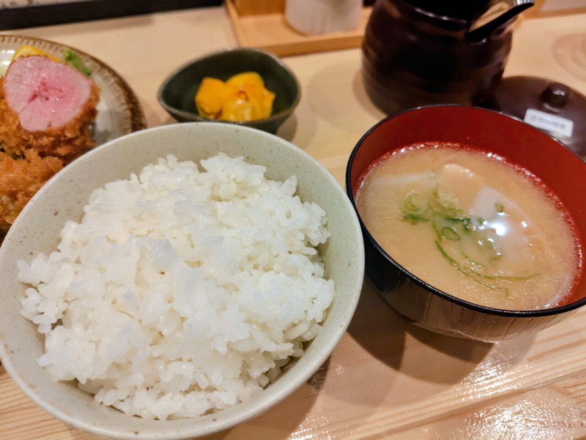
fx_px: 389
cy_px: 220
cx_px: 293
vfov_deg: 58.9
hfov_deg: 73.9
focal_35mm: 23
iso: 326
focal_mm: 5.6
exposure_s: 1/60
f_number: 1.9
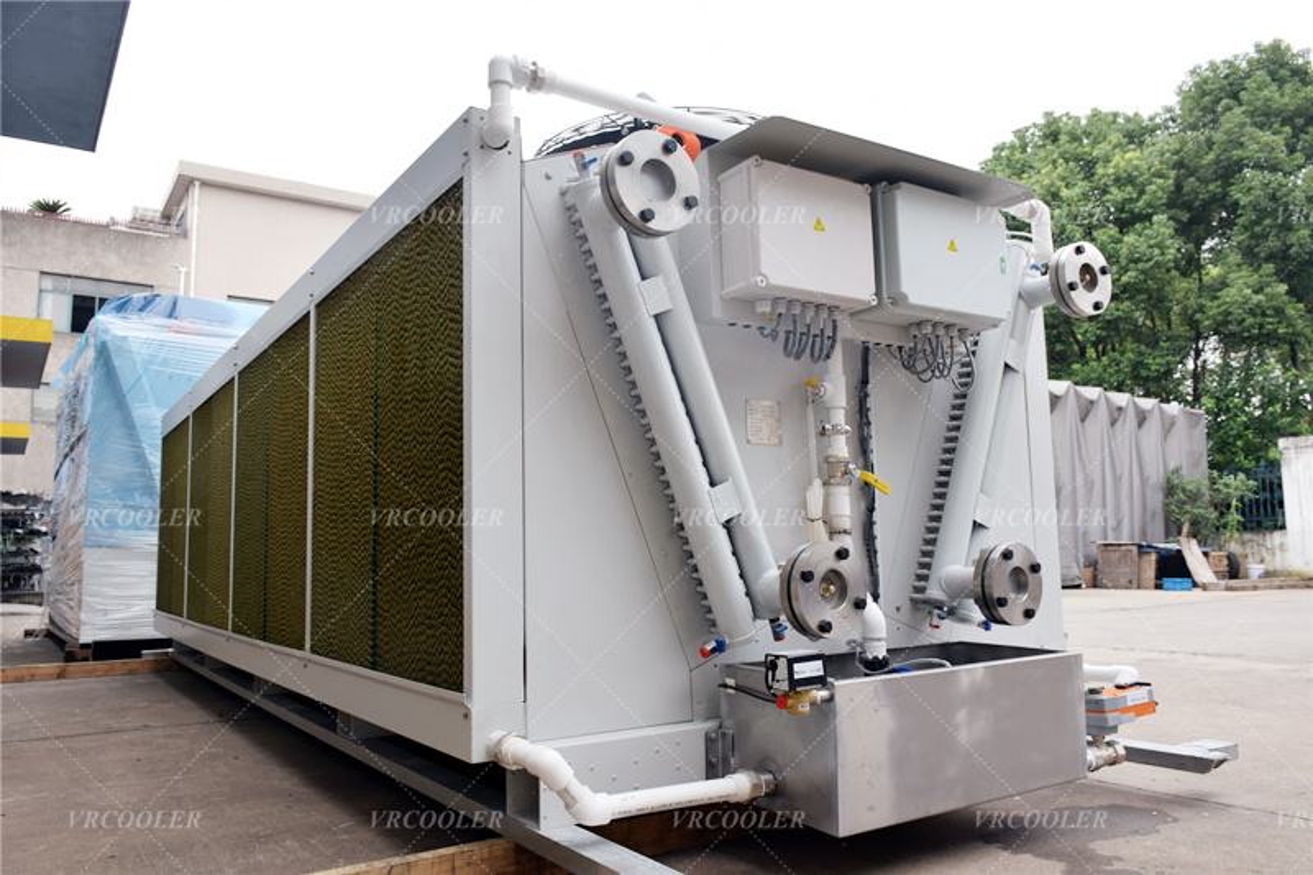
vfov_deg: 47.9
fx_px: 984
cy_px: 438
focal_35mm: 27
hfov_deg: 67.4
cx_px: 656
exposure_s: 1/250
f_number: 8
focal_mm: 18
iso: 360
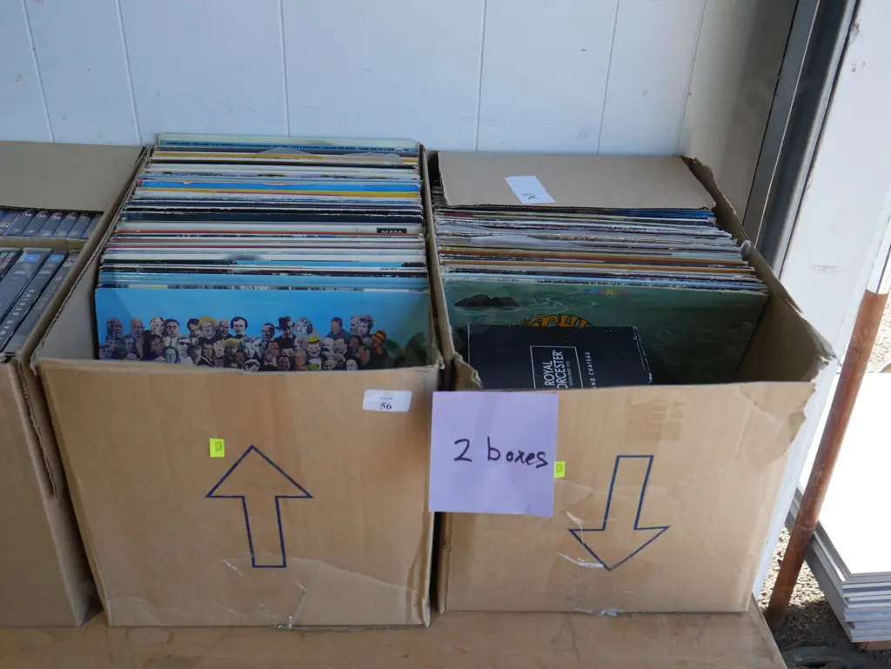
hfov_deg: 53.9
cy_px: 334
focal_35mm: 34
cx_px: 446
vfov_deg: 41.8
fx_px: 876
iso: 200
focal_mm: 17
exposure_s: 1/125
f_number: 4.5
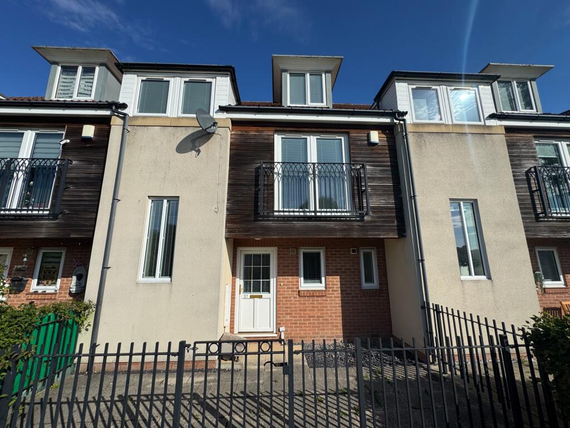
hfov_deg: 102.1
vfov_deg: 85.7
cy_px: 214
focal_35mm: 14
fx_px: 231
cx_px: 285
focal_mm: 2.22
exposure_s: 1/2674
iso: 50
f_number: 2.2
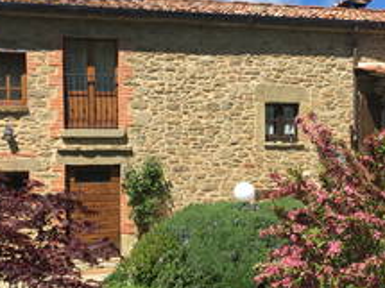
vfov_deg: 26.9
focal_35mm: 54
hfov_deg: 35.5
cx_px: 217
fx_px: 600
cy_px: 174
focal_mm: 4.15
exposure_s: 1/1166
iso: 25
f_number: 2.2
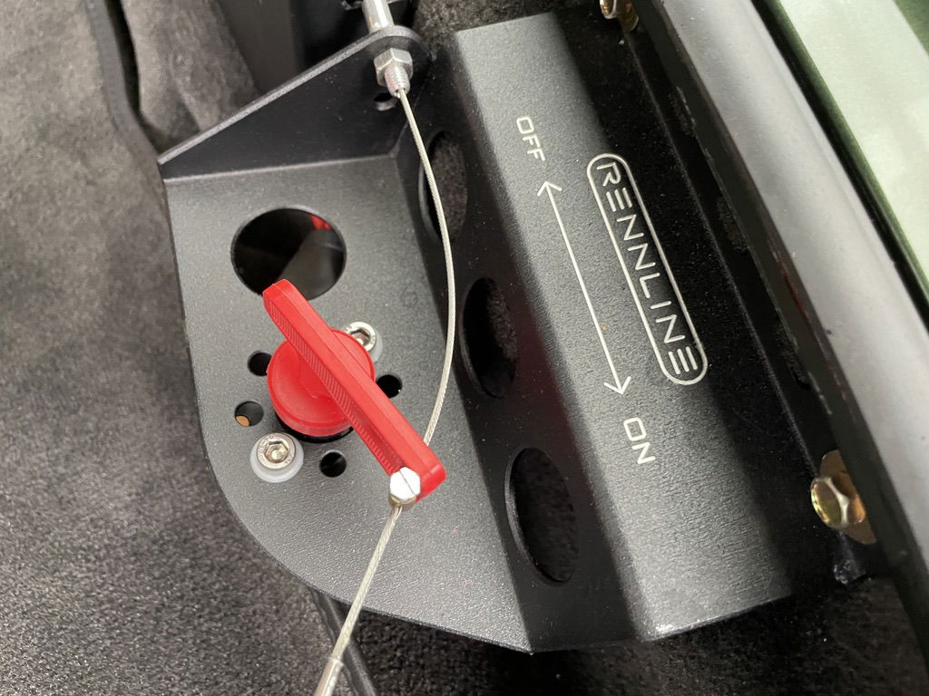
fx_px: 698
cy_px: 348
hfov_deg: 67.3
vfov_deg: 53.1
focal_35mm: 26
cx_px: 464
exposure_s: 1/50
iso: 400
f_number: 1.6
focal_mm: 4.2
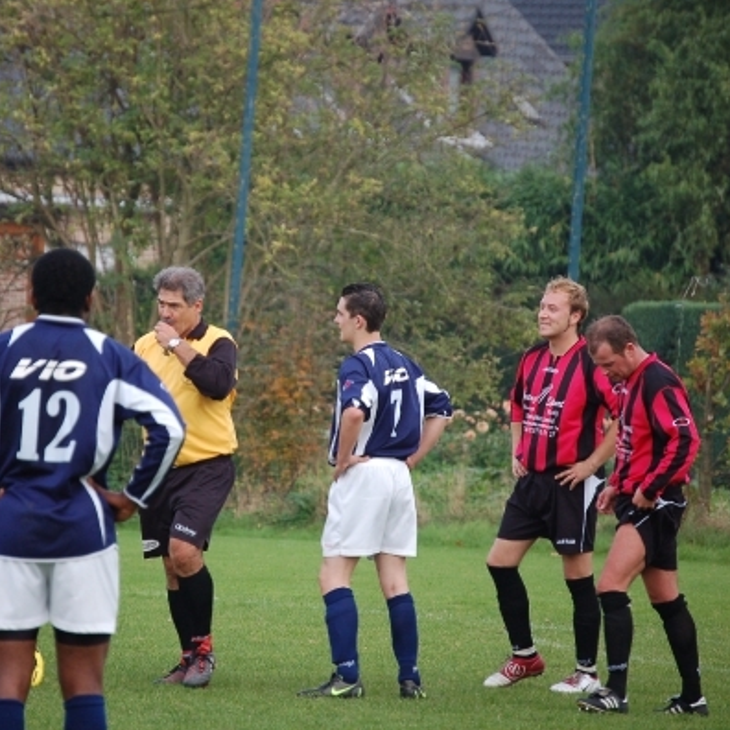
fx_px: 8056
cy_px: 365
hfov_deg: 5.2
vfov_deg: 5.2
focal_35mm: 338
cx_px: 295
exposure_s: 1/500
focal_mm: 175
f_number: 5.6
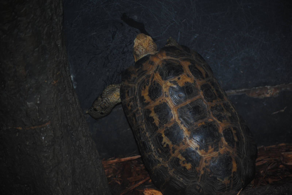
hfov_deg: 18.2
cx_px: 146
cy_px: 98
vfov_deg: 12.2
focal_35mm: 112
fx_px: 914
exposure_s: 1/60
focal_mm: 75
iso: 200
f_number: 4.2
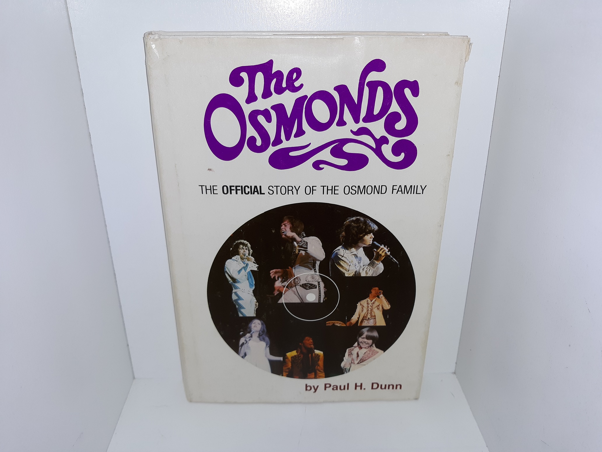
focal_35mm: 28
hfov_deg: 63.4
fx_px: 487
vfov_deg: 49.7
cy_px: 226
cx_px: 301
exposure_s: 1/180
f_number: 1.7
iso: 40
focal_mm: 3.7
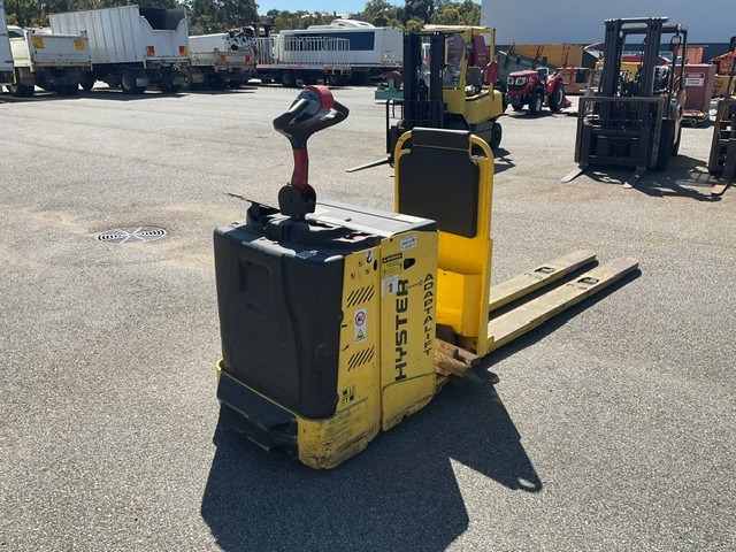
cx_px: 368
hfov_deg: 61.7
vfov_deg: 48.2
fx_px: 617
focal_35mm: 29
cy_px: 276
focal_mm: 3
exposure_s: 1/1577
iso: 16
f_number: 1.8
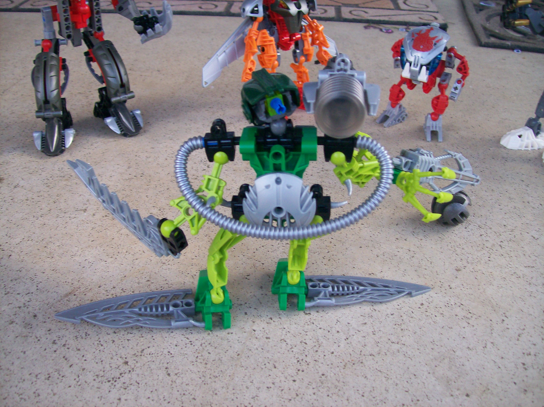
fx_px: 565
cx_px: 272
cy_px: 204
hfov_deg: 51.4
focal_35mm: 36
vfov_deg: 39.6
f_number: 2.7
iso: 80
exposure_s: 1/70.1
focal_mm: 6
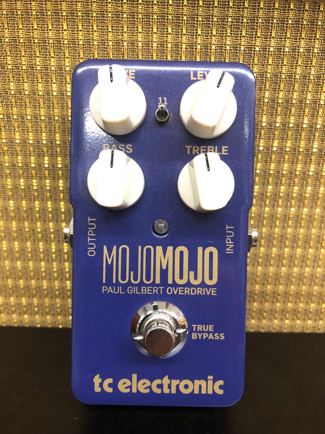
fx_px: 351
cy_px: 217
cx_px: 162
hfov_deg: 49.7
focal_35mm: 28
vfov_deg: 63.4
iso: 100
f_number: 1.8
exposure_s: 1/17
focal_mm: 3.99
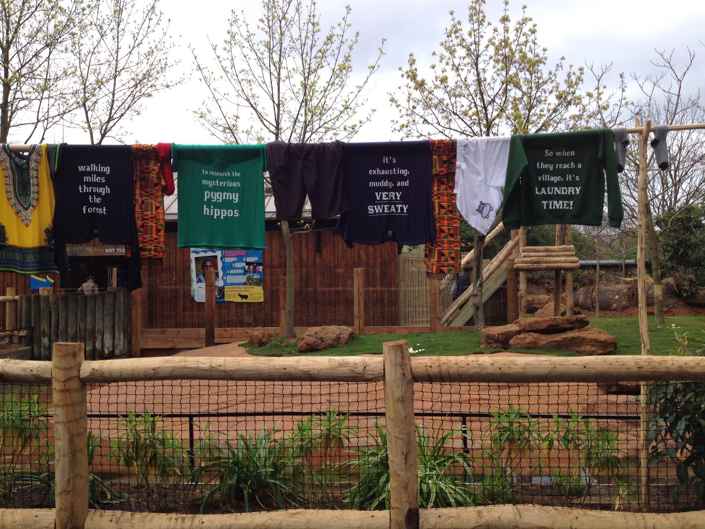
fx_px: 713
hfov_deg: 52.6
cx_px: 352
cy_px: 264
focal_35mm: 35
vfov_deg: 40.7
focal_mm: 4.28
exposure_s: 1/968
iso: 50
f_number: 2.4
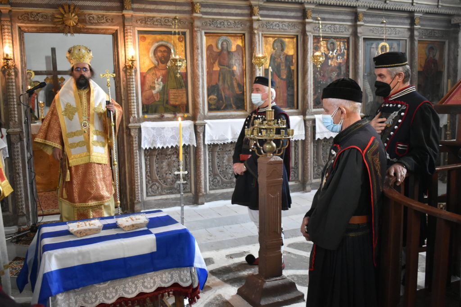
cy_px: 154
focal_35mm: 34
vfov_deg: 38.4
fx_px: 442
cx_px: 230
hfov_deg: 55.1
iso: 3200
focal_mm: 23
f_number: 3.8
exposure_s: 1/50
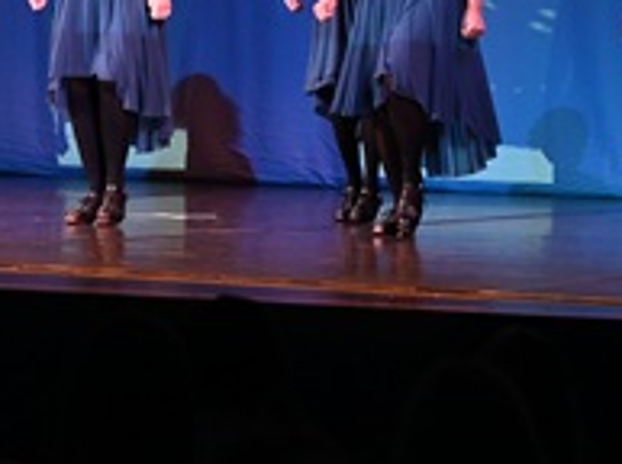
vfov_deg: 7.7
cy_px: -150
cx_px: 76
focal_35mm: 189
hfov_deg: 10.4
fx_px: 3390
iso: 3200
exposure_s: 1/250
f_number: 4.5
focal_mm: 63
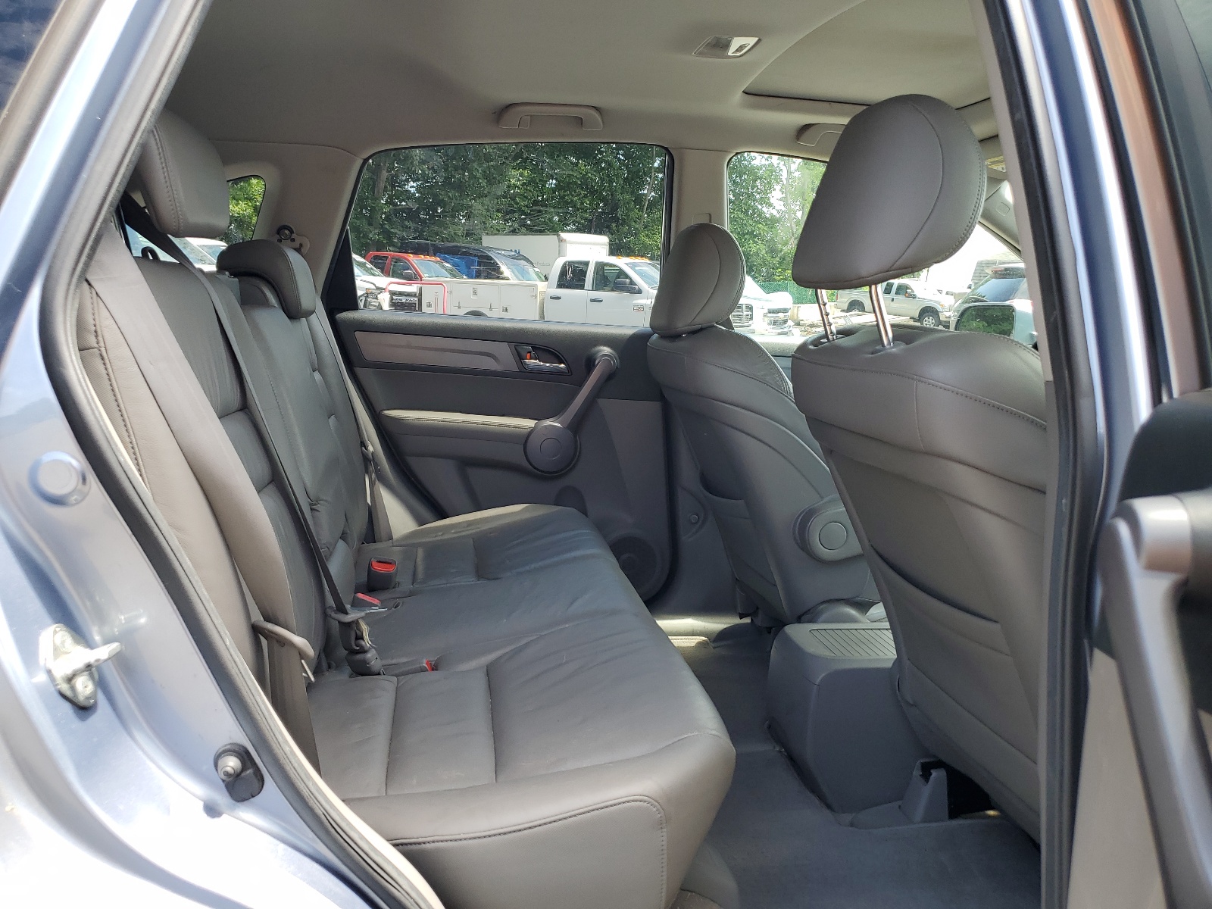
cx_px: 606
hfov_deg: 67.3
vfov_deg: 53.1
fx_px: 910
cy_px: 454
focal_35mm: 26
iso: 50
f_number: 1.5
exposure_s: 1/370
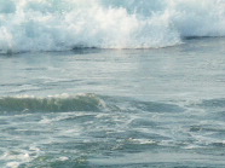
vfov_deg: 2.3
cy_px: 97
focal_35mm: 645
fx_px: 4187
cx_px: -48
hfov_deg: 3.1
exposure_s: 1/400
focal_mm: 33.3
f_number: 5.5
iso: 100
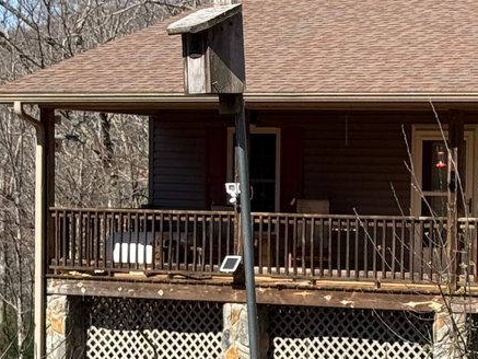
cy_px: 322
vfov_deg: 8.9
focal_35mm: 166
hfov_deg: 11.7
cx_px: 542
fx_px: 2293
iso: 64
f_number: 1.78
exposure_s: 1/2667
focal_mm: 6.76
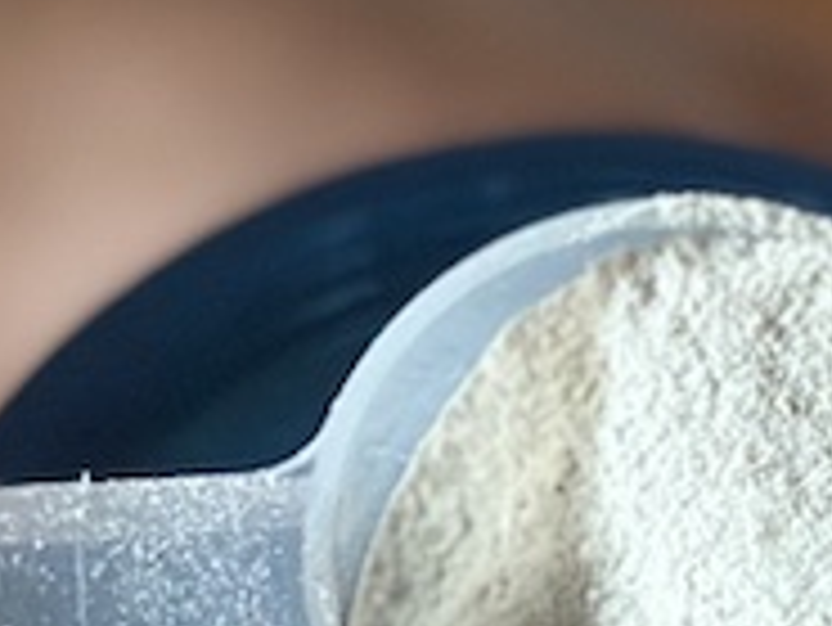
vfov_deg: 6.2
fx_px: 5748
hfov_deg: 8.0
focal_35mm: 239
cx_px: 1444
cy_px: 779
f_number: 1.78
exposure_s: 1/34
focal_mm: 6.86
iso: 800
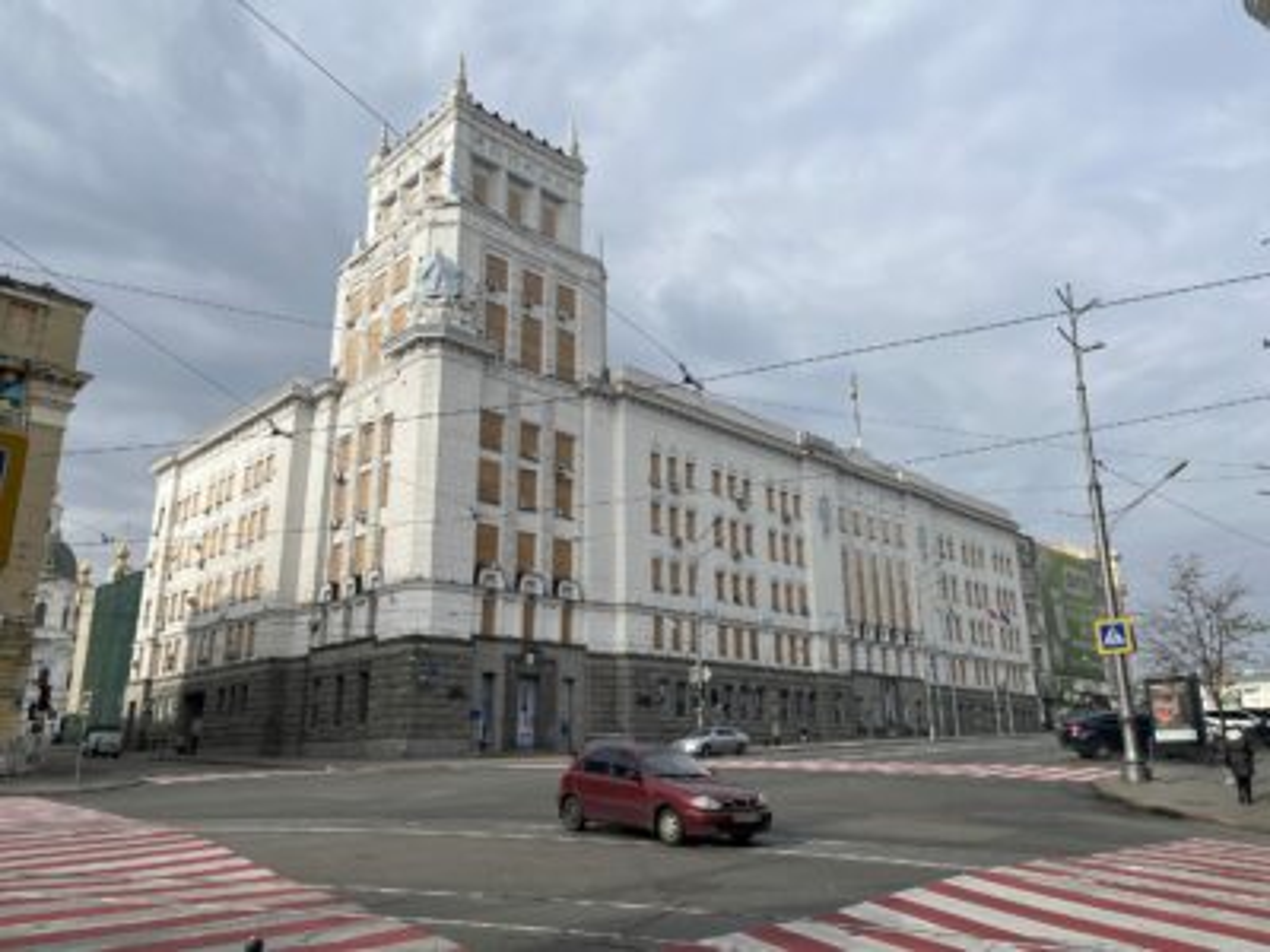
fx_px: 954
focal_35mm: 26
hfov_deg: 67.3
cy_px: 476
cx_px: 635
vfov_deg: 53.1
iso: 50
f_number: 1.6
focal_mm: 5.1
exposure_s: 1/3745
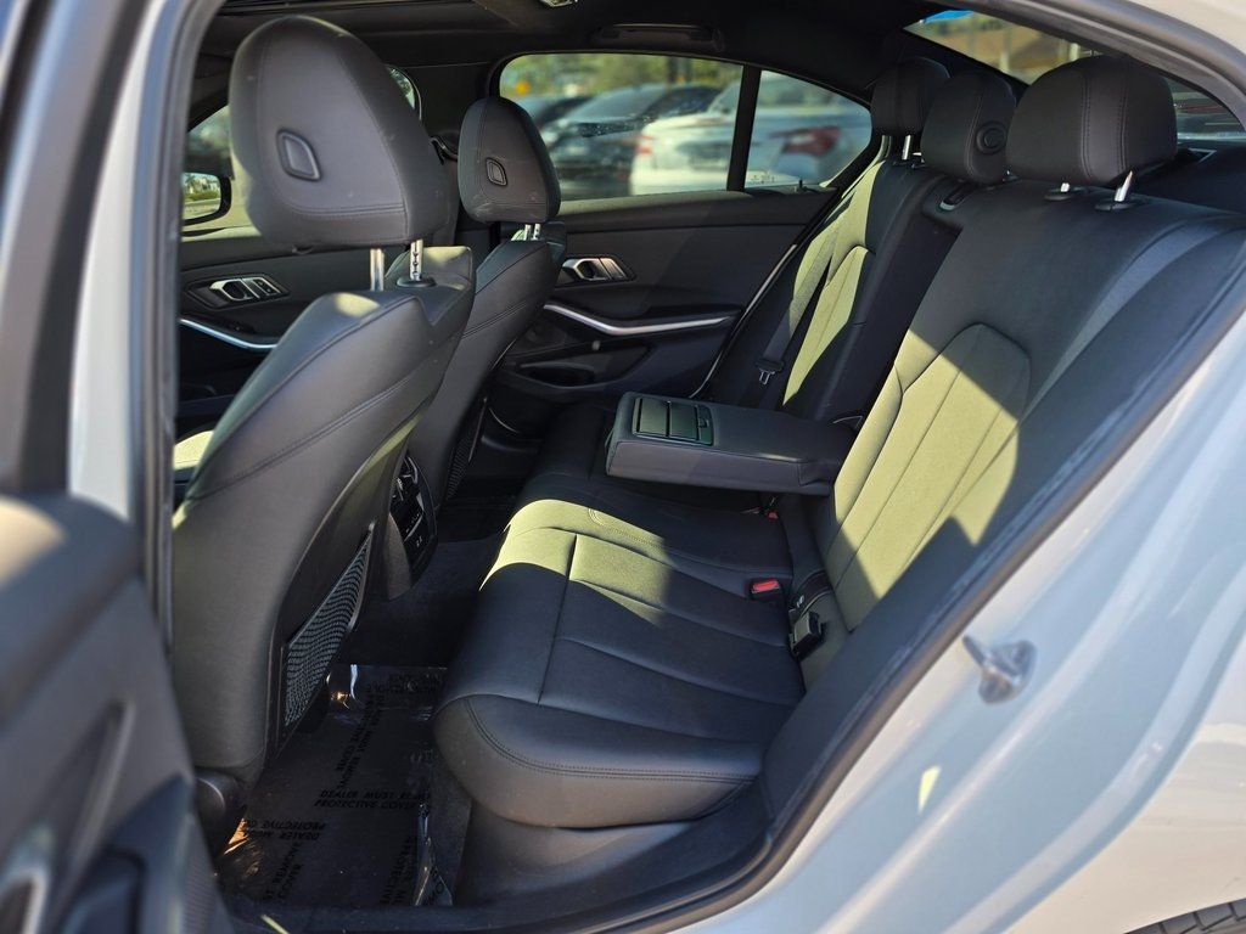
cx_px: 623
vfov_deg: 58.9
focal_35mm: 23
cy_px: 467
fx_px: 828
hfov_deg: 73.9
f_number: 1.7
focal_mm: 6.3
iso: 64
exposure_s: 1/180
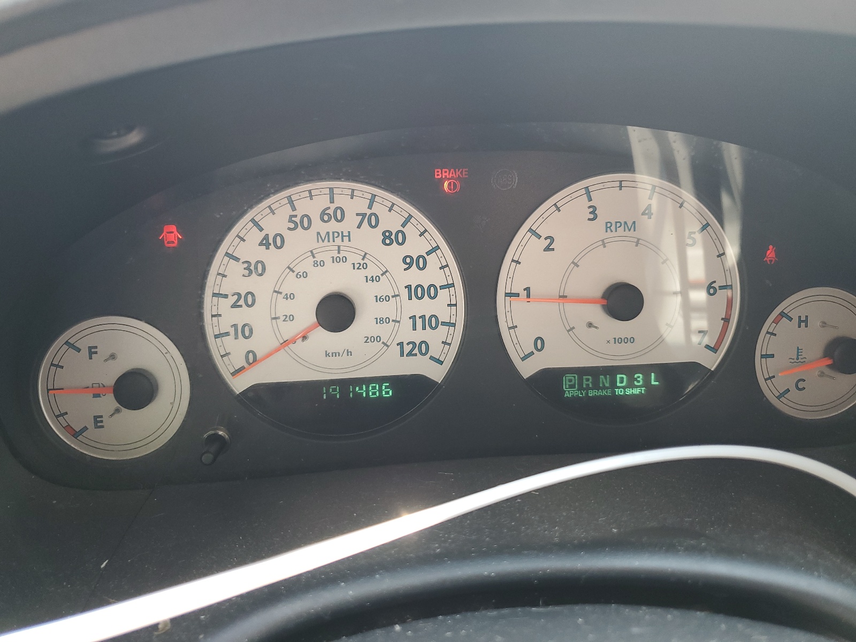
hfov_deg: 67.3
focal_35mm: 26
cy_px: 321
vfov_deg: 53.1
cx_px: 428
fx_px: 643
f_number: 1.5
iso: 69
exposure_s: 1/120
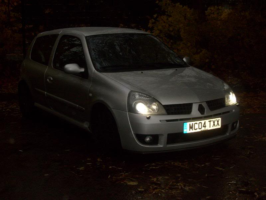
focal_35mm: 61
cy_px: 100
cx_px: 133
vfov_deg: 24.0
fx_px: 469
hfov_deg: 31.7
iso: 100
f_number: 3.6
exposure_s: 1/60
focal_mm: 10.3
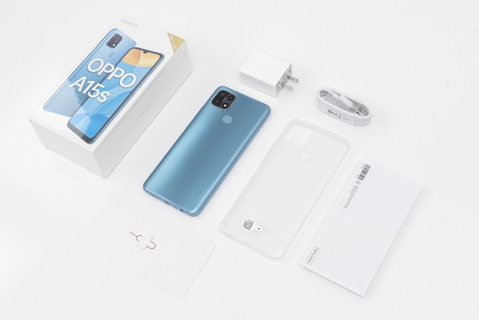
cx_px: 240
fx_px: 692
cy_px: 160
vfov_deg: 26.0
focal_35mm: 52
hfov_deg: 38.2
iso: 500
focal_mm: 52
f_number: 8
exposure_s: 1/100
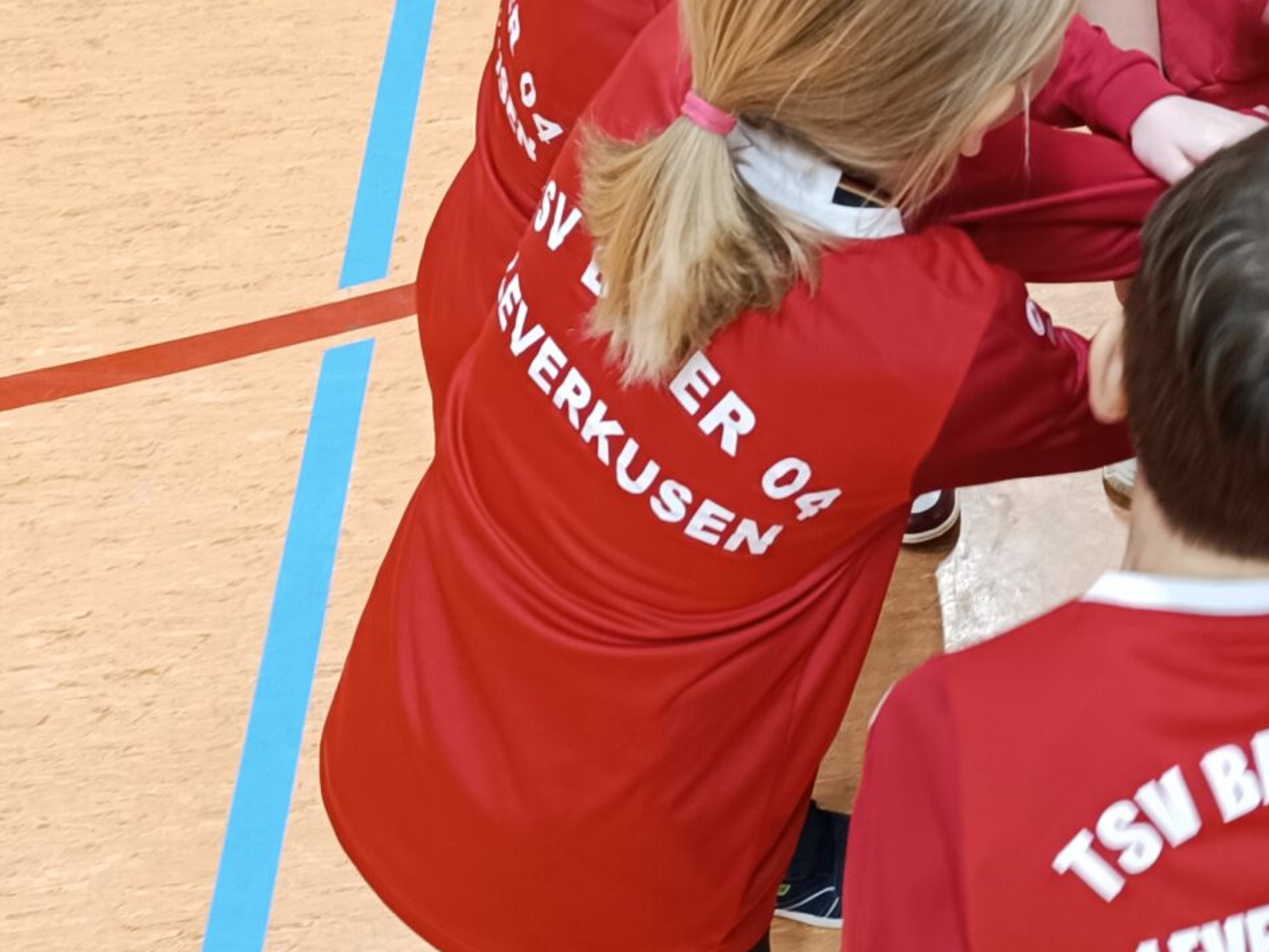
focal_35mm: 65
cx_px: 1168
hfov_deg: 28.5
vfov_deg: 22.2
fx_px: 2383
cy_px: 138
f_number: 1.65
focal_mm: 6.14
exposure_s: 1/50
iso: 771
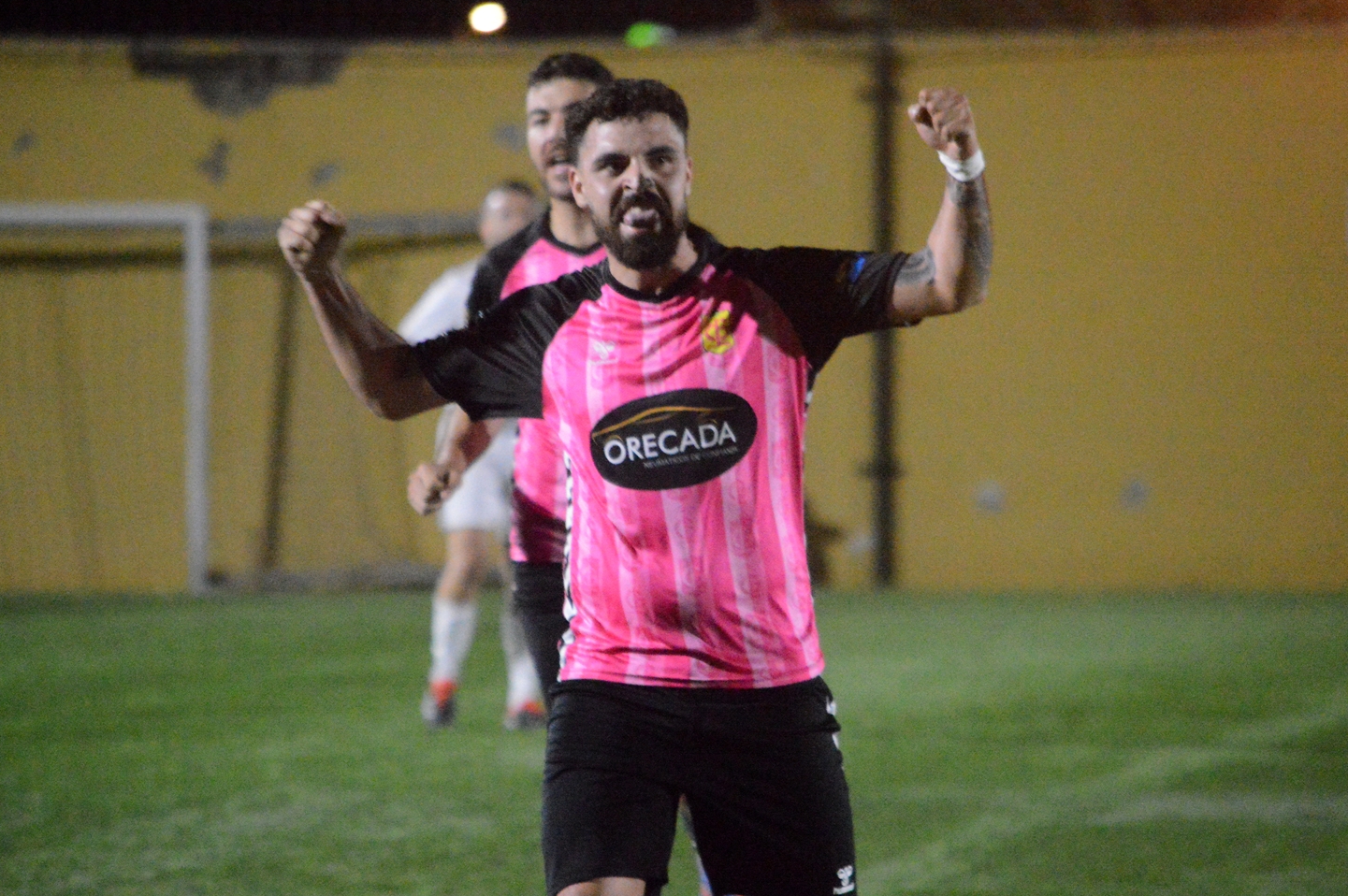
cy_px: 443
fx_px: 11392
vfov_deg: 4.5
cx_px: 648
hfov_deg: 6.8
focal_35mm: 305
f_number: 5.6
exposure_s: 1/250
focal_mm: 195
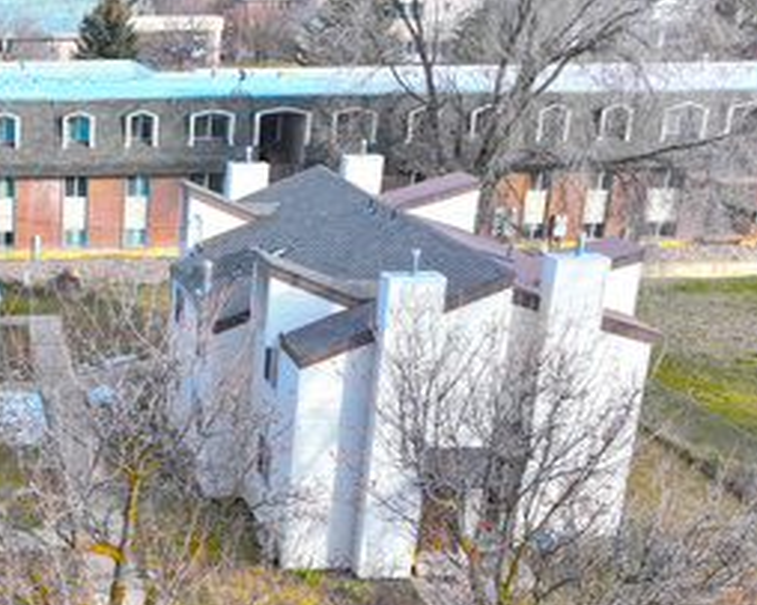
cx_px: -54
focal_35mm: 59
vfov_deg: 25.4
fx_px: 1321
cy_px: 474
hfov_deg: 29.2
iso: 150
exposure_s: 1/1000
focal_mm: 12.29
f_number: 2.8
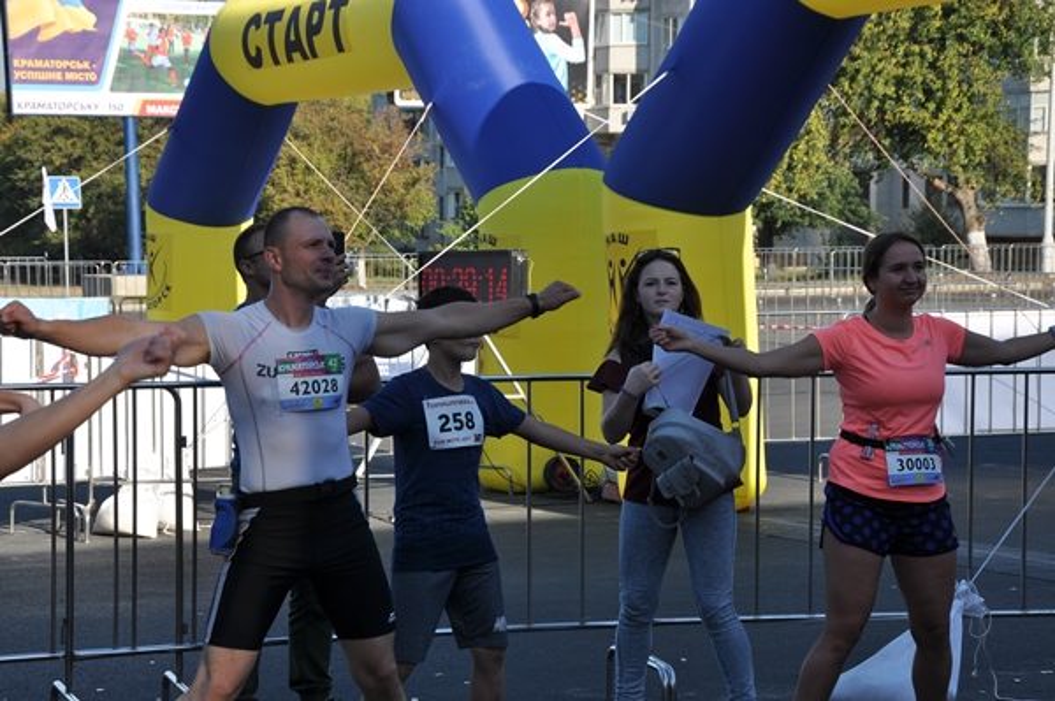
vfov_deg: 15.7
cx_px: 528
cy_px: 350
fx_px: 2547
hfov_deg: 23.4
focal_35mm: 87
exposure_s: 1/320
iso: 200
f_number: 9
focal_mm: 58
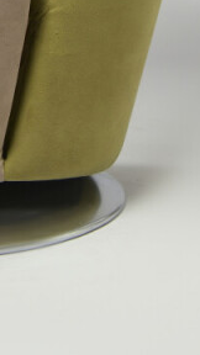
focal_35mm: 153
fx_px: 1442
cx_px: -109
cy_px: -253
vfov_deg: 12.9
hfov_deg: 7.8
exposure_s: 1/125
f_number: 5.6
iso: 400
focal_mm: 35
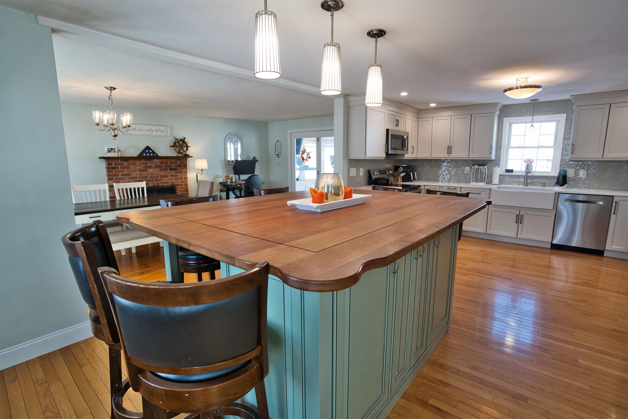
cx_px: 314
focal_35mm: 17
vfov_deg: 70.4
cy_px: 210
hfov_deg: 93.3
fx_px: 297
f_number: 4
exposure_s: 1/160
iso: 800
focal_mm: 17
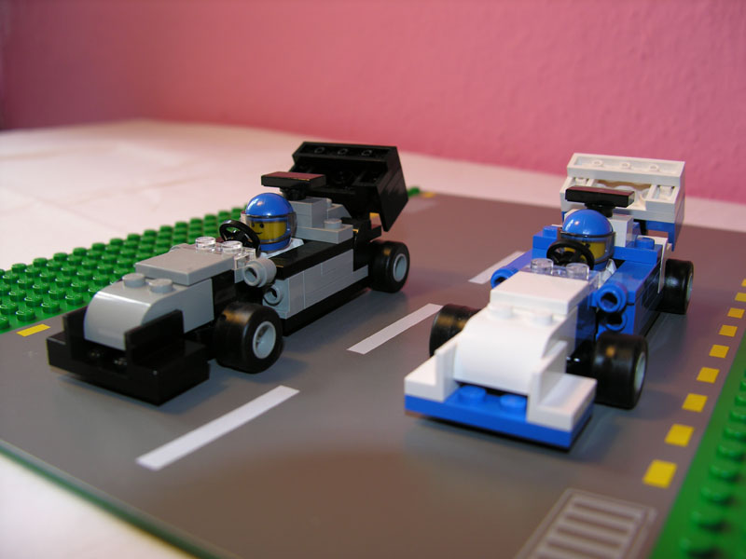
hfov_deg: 52.6
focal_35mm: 35
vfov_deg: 40.7
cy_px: 280
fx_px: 754
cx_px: 373
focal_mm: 8.9
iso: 50
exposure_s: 1/30
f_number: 2.8
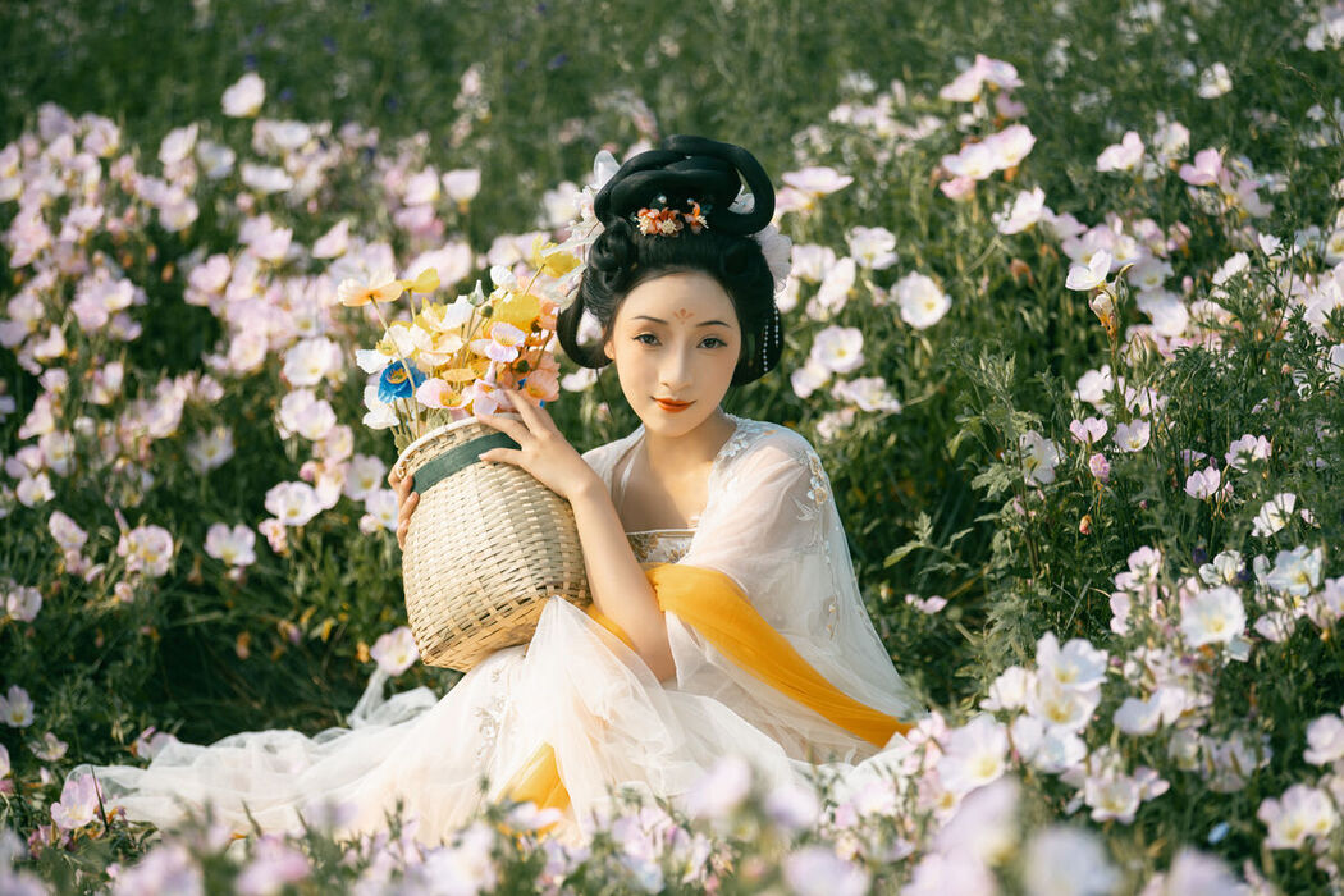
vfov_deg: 8.9
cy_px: 448
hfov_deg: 13.2
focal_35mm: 155
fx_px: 5786
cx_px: 672
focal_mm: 155
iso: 200
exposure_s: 1/3200
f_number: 2.8
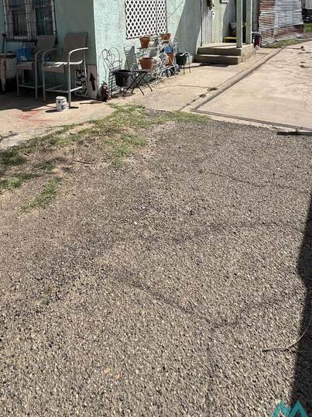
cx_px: 94
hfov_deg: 53.3
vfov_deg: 60.8
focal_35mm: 25
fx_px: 301
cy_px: 57
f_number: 2.2
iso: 50
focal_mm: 2.22
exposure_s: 1/2985
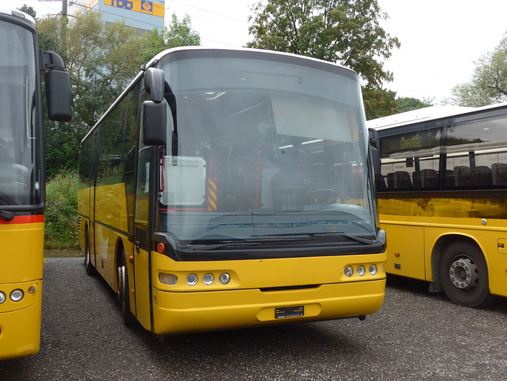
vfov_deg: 39.7
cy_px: 190
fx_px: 527
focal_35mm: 36
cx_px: 254
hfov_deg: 51.4
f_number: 2.8
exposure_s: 1/640
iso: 80
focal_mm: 7.5
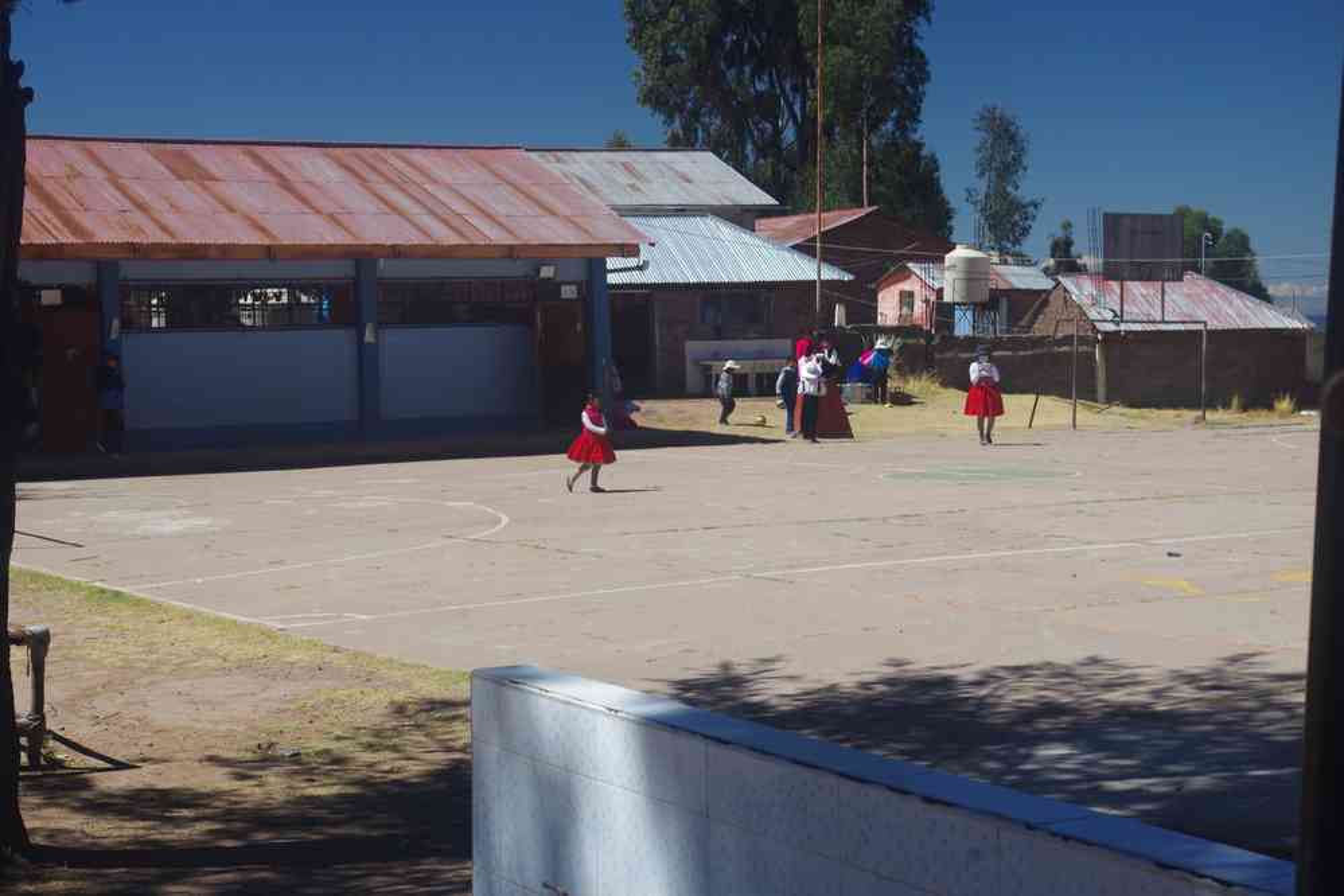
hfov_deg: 29.9
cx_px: 672
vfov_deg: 20.2
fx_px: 2520
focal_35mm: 68
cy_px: 448
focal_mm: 45
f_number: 11
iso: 200
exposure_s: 1/100
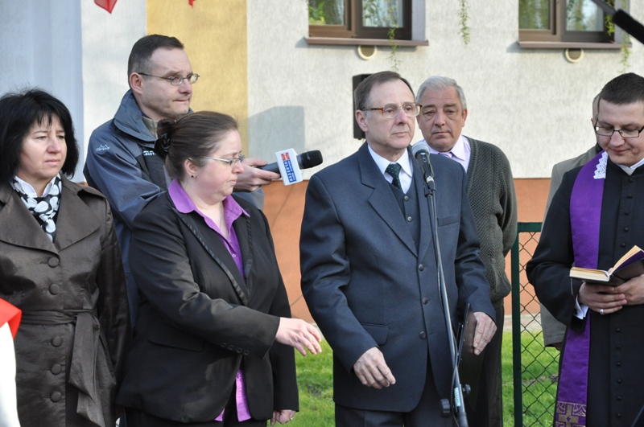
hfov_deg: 21.9
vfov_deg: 14.7
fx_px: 1661
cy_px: 214
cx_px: 322
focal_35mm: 93
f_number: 5.3
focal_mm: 62
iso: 1000
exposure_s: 1/500
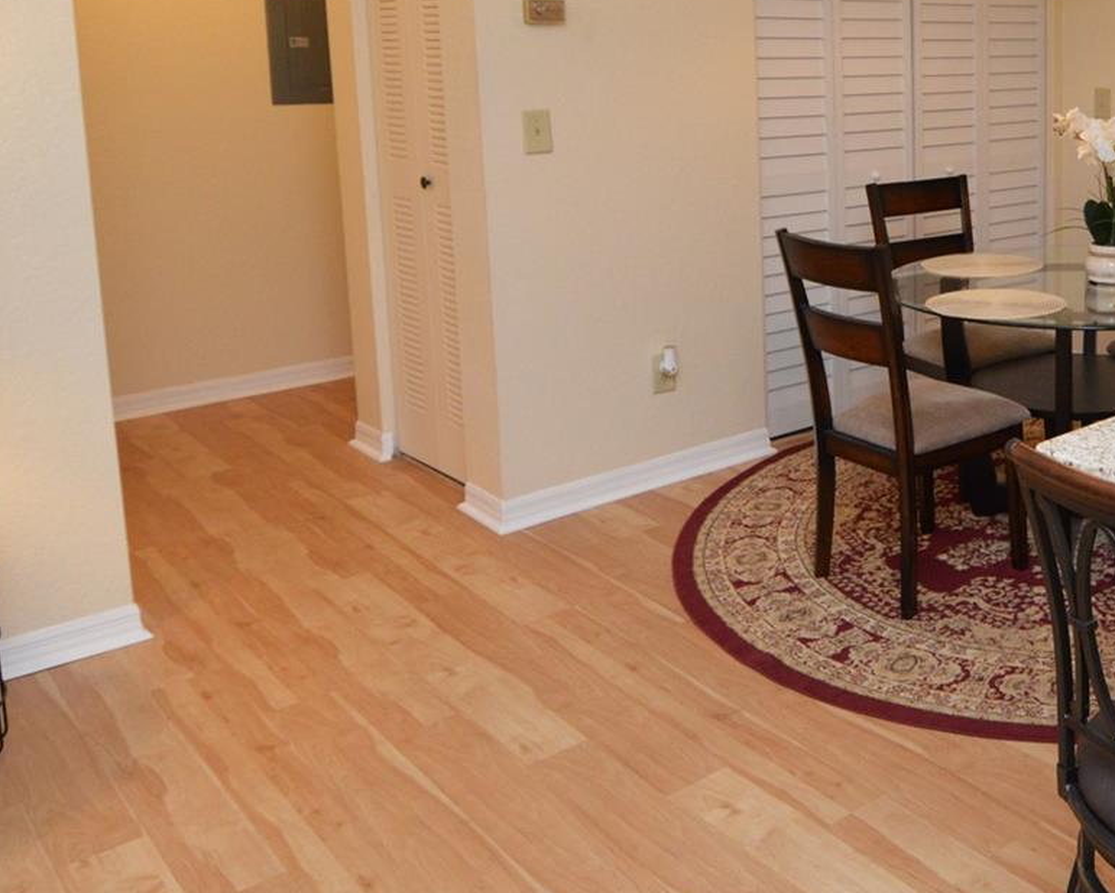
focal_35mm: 35
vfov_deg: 40.9
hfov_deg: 46.9
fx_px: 1155
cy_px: 215
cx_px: 983
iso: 900
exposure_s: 1/60
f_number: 4
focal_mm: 12
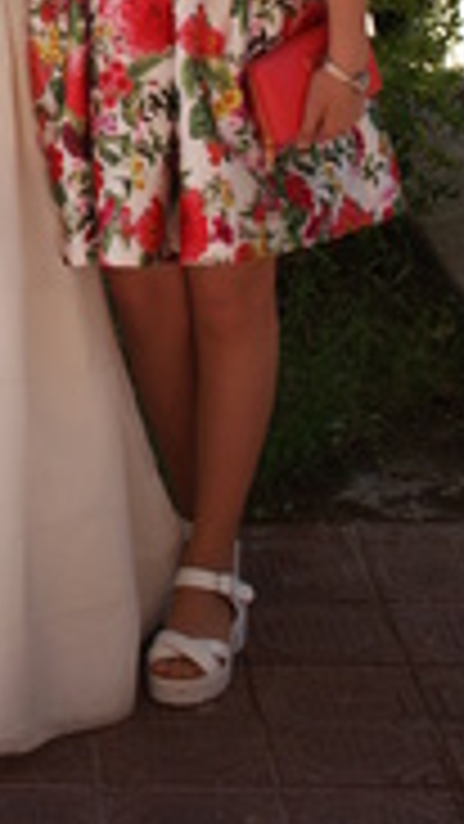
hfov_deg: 9.7
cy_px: 36
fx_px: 2711
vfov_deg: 17.0
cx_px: 2
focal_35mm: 124
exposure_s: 1/60
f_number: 9
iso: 100
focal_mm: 30
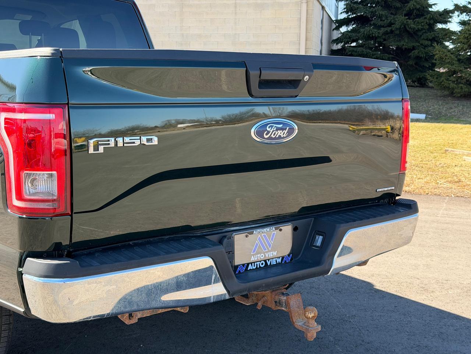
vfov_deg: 30.3
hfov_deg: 39.7
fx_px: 653
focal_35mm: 48
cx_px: 236
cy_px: 177
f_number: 1.78
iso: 64
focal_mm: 6.76
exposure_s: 1/490
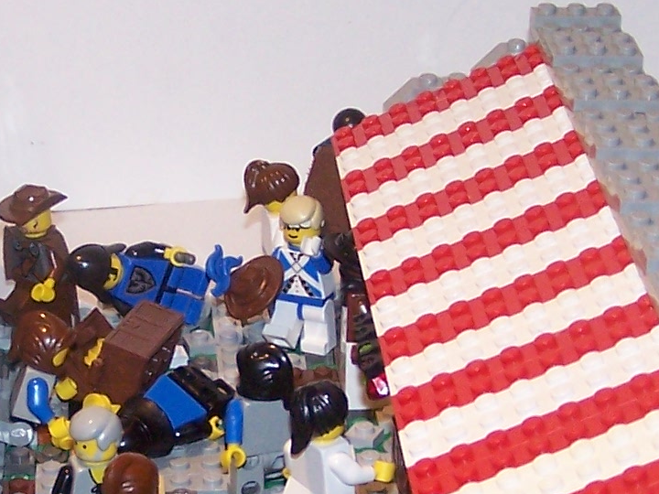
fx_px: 2589
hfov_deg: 14.5
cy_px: 370
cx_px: 206
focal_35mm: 136
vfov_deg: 10.9
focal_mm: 6.3
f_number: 2.8
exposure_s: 1/60
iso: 140
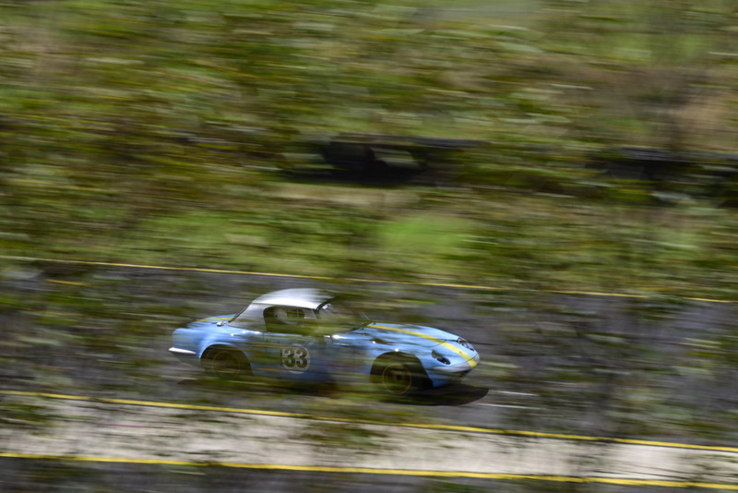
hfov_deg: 17.1
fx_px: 2461
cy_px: 246
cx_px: 369
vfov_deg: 11.4
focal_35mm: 120
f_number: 20
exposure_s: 1/60
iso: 100
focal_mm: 80
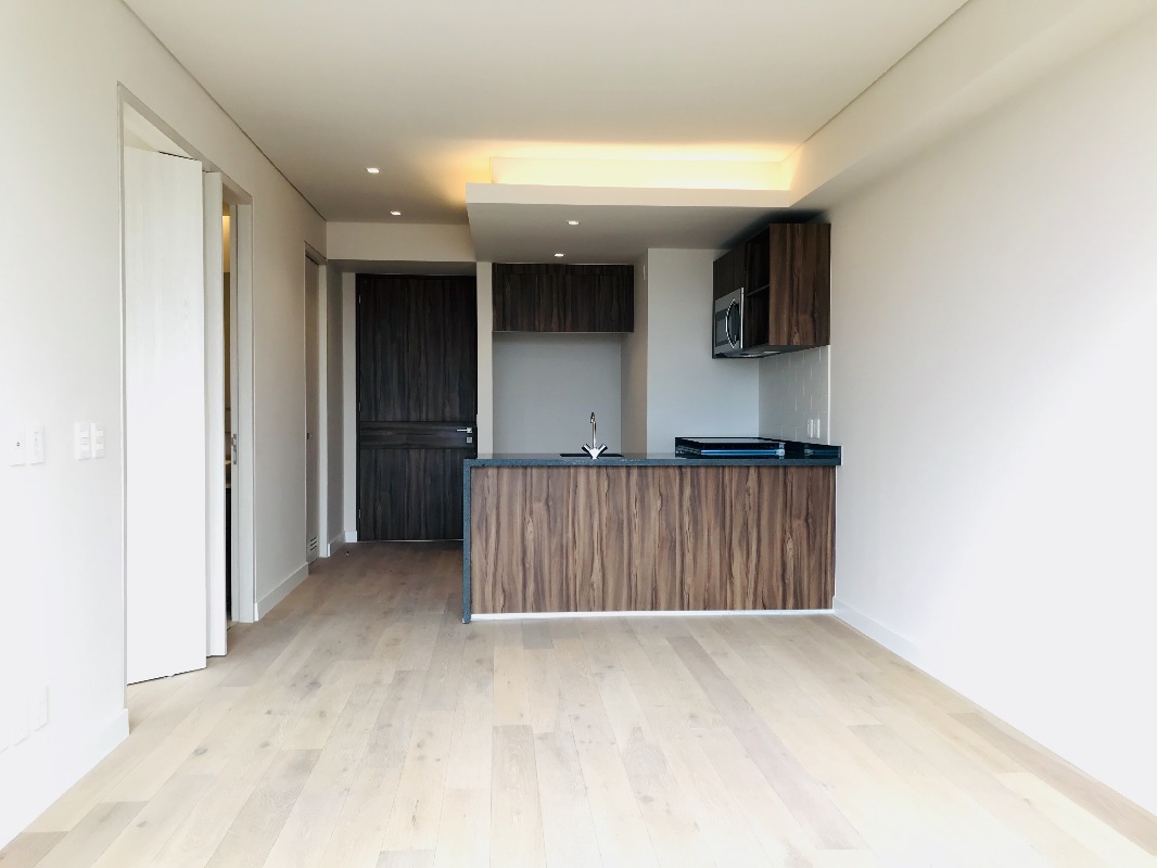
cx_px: 578
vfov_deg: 49.8
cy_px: 434
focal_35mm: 28
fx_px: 936
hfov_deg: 63.4
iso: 25
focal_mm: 3.99
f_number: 1.8
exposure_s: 1/60
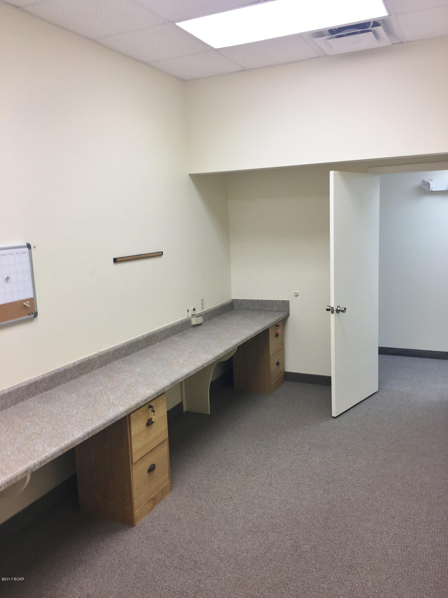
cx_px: 224
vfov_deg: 61.7
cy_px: 299
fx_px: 500
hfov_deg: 48.2
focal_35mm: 29
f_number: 2.2
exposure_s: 1/30
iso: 25
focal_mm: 4.15
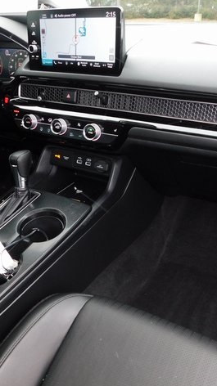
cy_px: 195
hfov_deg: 34.6
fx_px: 348
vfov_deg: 58.0
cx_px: 105
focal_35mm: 34
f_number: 3
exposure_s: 1/30
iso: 200
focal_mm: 4
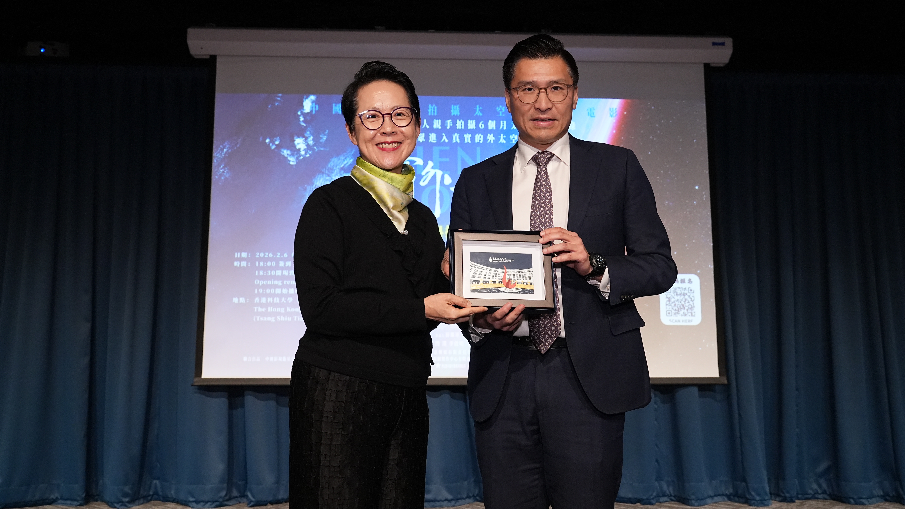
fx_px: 840
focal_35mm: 35
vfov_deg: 33.7
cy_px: 248
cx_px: 456
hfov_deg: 56.6
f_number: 6.3
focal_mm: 33
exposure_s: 1/125
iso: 4000
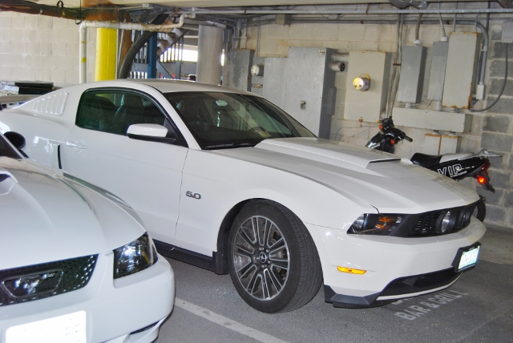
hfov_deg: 42.3
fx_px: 663
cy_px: 172
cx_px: 256
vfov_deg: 29.0
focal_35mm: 46
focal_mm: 31
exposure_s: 1/60
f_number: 4.5
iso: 200
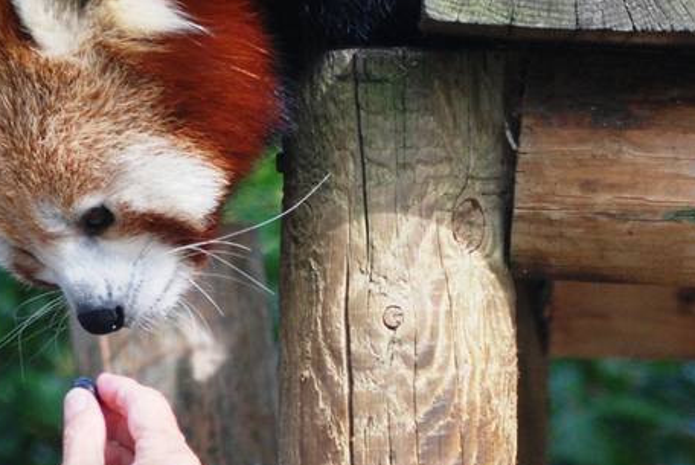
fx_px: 13734
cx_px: 811
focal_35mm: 711
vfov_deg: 1.9
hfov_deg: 2.9
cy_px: -281
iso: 400
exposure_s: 1/320
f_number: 4.5
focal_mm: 135
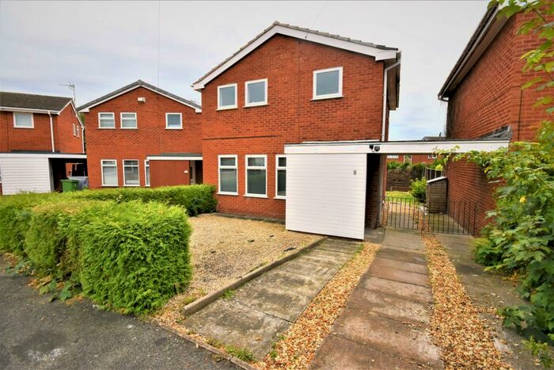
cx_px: 277
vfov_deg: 77.4
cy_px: 185
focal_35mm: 15
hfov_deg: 100.4
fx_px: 231
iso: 800
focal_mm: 10
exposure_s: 1/320
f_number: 9
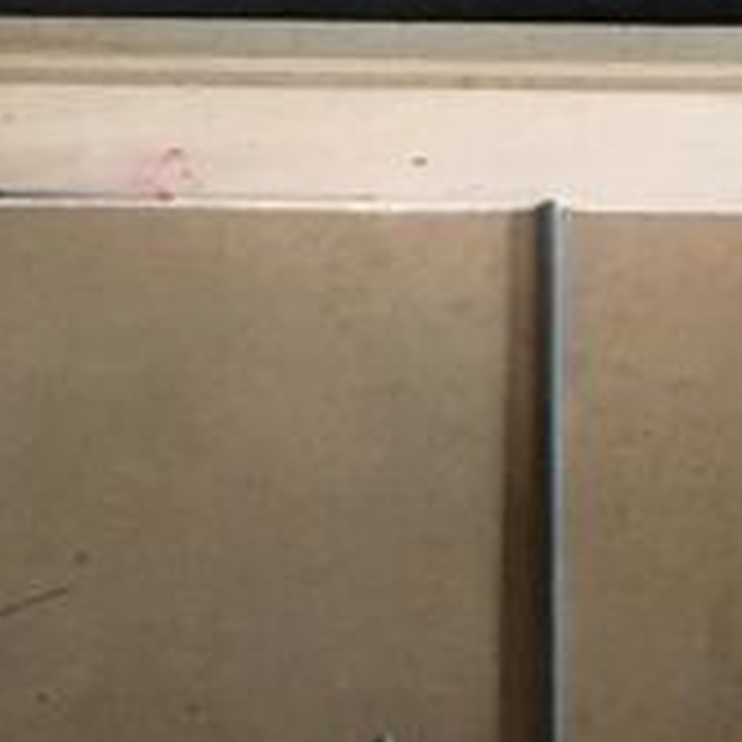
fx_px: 3007
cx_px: 373
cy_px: 184
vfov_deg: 14.0
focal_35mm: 124
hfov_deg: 14.1
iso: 320
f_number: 2.2
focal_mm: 4.15
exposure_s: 1/17
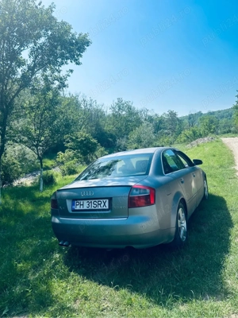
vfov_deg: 67.3
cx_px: 119
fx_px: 238
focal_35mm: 26
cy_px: 159
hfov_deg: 53.1
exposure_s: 1/4115
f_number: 1.5
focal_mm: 5.7
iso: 50
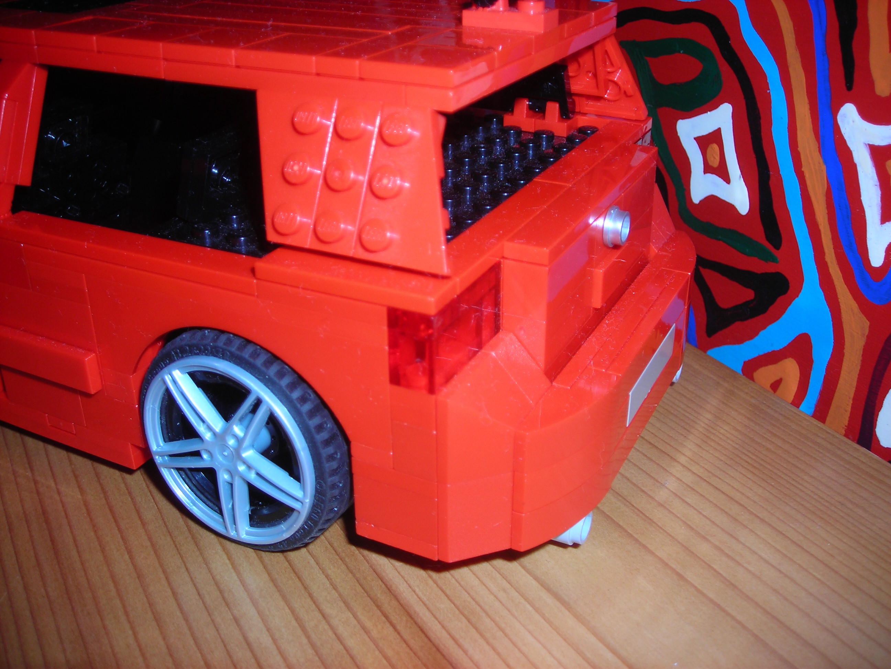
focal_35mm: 38
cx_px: 446
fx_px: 978
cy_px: 334
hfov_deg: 49.0
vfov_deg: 37.7
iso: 50
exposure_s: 1/60.1
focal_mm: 6.3
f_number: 6.4
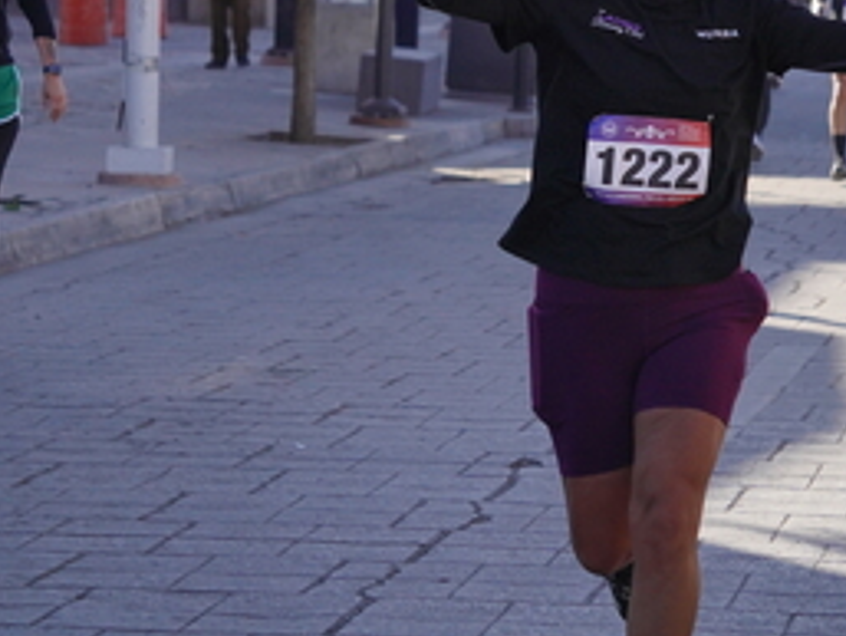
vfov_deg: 7.5
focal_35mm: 199
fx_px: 4864
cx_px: 540
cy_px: 107
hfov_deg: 9.9
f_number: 5
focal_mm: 71
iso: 500
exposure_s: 1/2500
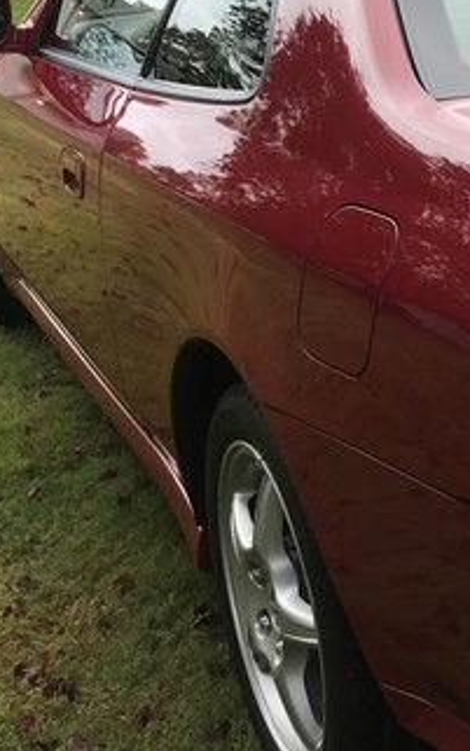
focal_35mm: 74
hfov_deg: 15.8
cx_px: 755
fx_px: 1515
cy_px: 260
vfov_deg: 27.7
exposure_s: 1/230
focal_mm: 3.99
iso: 20
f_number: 1.8
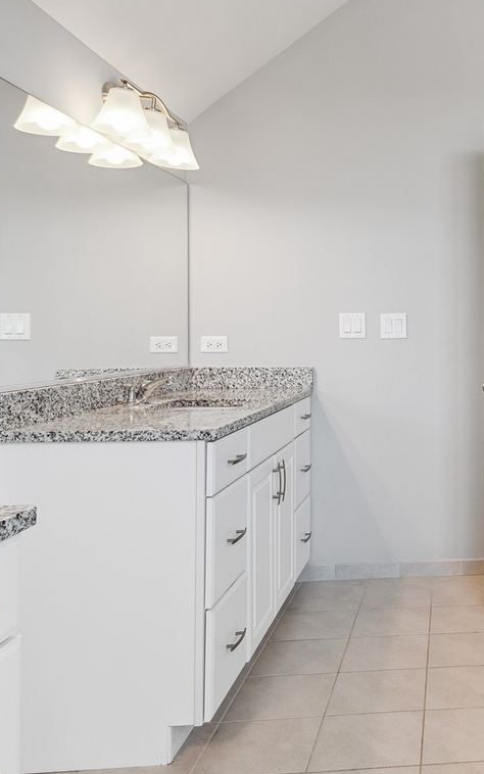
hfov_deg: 30.6
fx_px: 781
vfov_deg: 52.6
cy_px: 347
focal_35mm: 37
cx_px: 541
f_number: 8
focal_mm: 17
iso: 400
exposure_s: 1/30
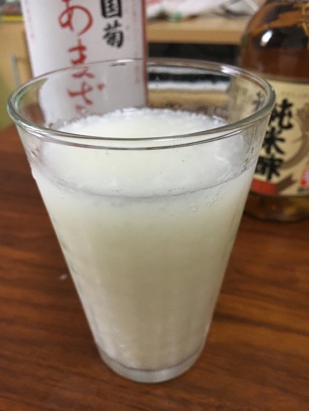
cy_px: 206
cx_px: 154
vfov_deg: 61.7
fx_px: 345
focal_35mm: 29
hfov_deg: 48.2
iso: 160
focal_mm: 4.15
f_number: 2.2
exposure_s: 1/30
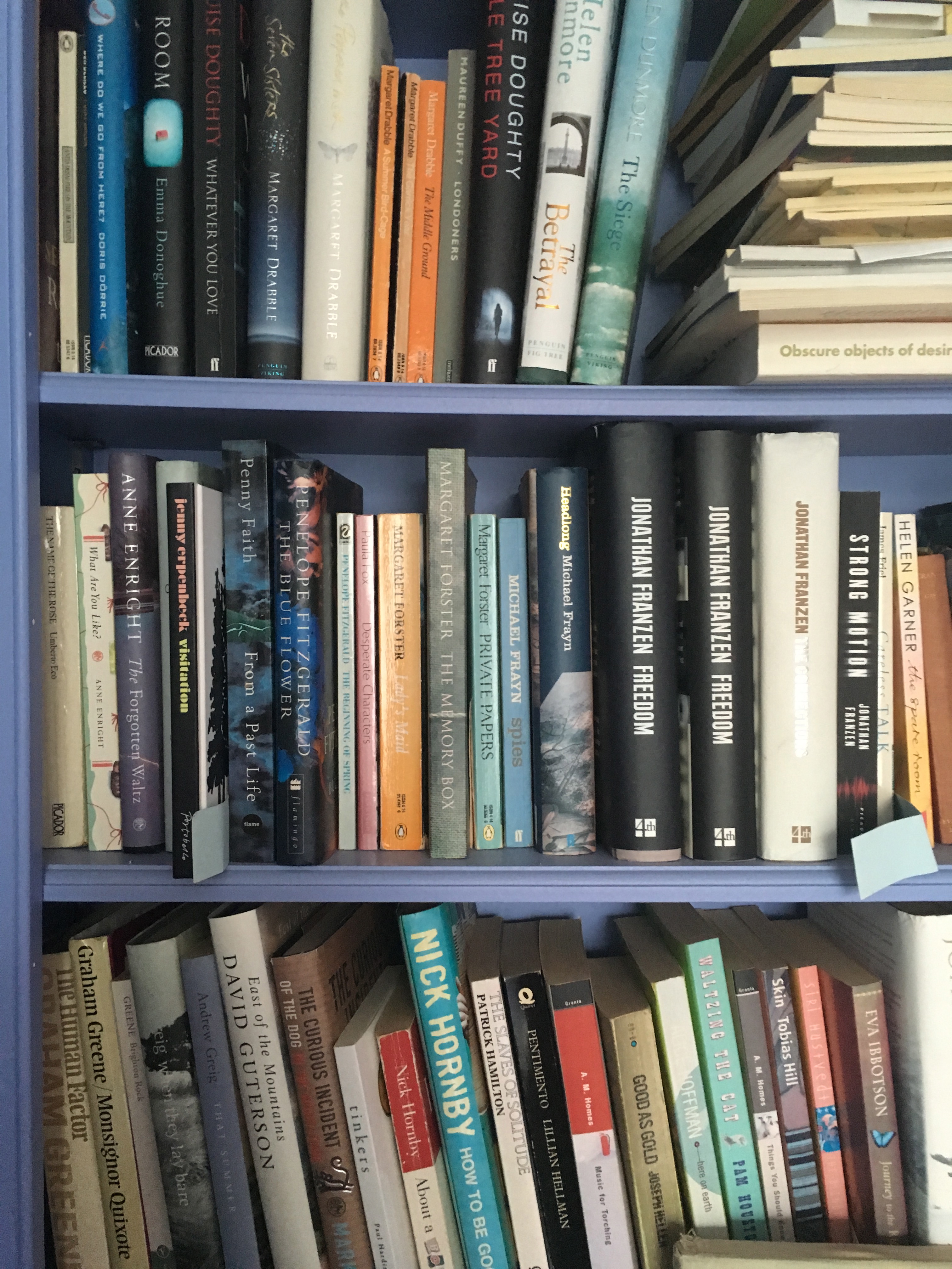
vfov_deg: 61.7
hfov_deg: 48.2
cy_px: 634
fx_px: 1063
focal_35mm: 29
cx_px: 476
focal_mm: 4.15
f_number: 2.2
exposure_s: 1/17
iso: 250
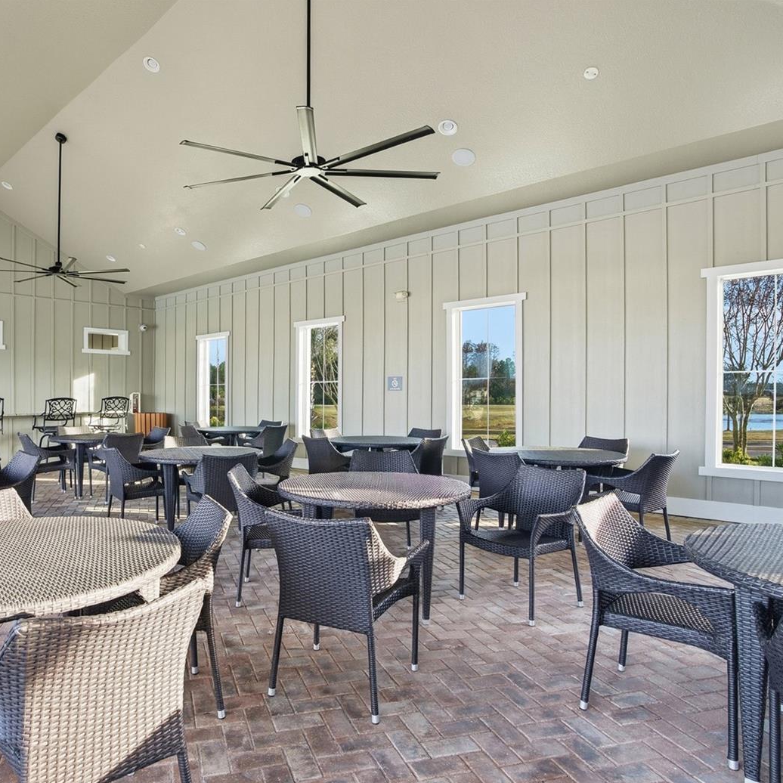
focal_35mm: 21
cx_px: 287
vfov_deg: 72.1
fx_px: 537
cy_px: 401
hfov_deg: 70.8
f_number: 8
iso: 100
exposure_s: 1/60
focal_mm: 16
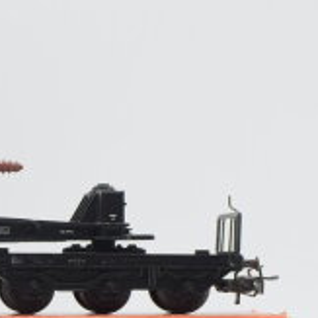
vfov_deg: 10.6
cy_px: 292
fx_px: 1710
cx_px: -193
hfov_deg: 10.2
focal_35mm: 165
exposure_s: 1/125
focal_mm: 35
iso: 320
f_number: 8
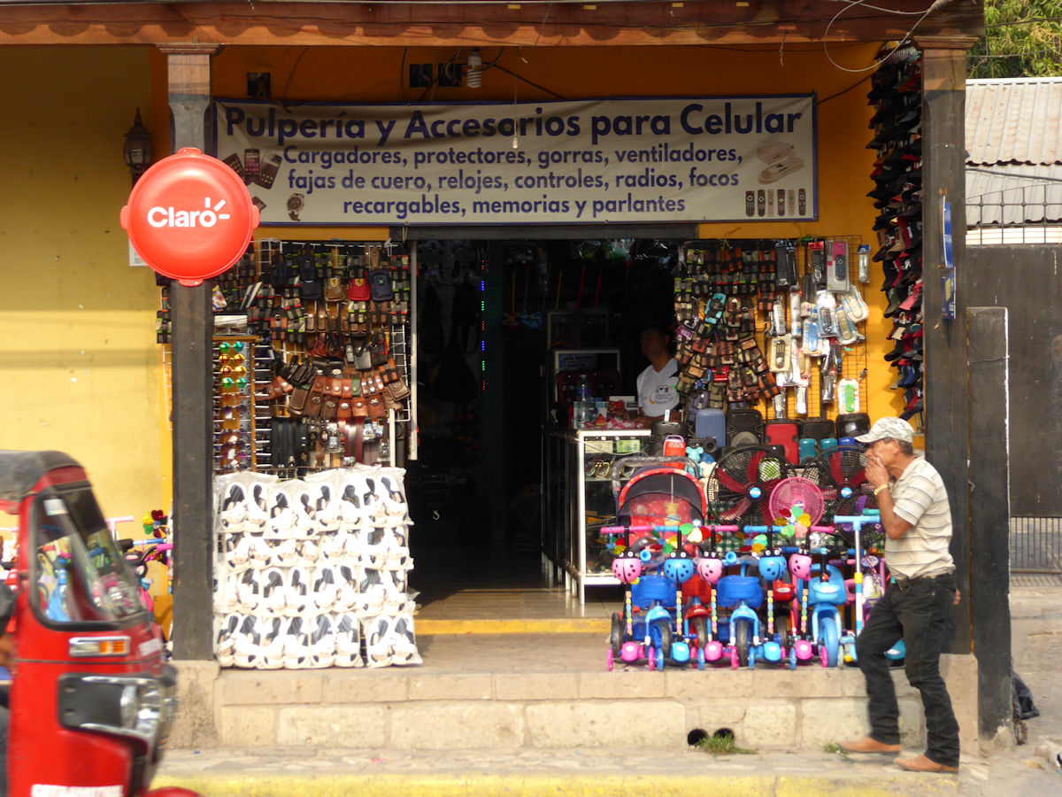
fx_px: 4142
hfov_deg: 14.6
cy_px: 398
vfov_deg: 11.0
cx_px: 531
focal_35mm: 135
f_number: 5.3
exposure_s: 1/125
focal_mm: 24.2
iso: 100
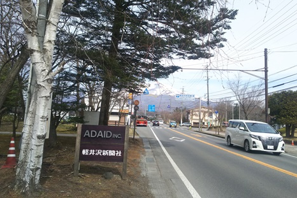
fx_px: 239
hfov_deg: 63.6
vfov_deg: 45.0
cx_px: 148
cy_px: 95
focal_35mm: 29
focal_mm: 4.2
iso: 20
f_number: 1.9
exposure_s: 1/763
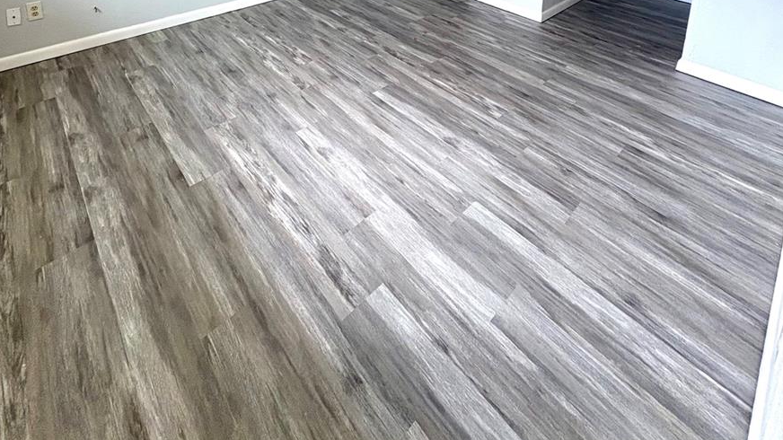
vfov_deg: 39.9
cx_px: 387
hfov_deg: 83.9
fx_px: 436
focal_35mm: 21
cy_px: -76
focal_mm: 2.22
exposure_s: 1/99
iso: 200
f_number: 2.2
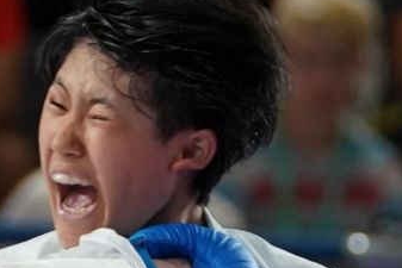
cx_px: 173
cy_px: 205
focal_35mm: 1078
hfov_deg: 1.9
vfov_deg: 1.3
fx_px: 12042
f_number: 2.8
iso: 1250
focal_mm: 135
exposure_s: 1/1000
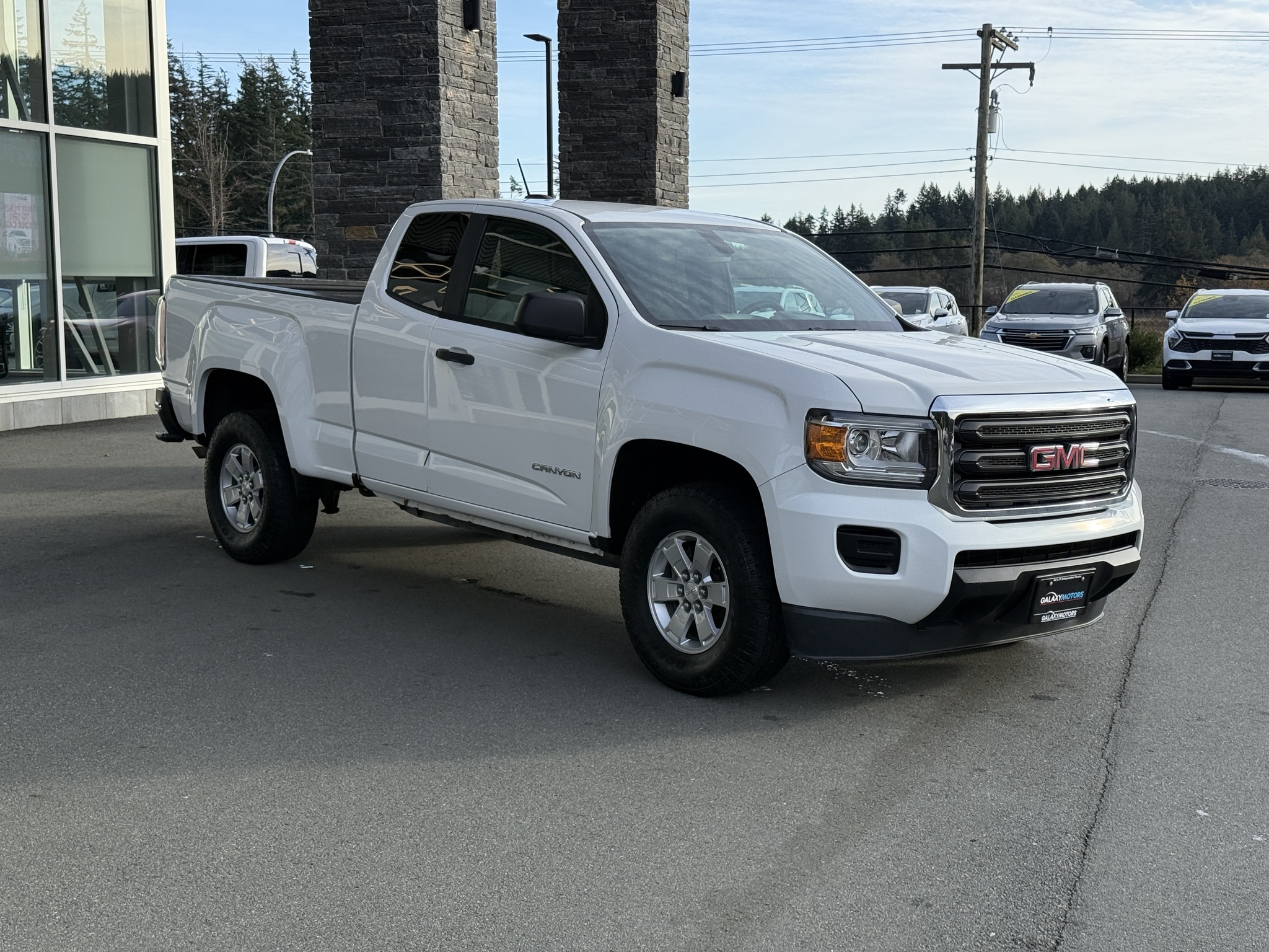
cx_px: 634
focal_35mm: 48
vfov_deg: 30.3
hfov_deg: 39.7
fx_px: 1760
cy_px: 476
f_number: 1.78
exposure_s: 1/1931
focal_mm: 6.76
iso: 80
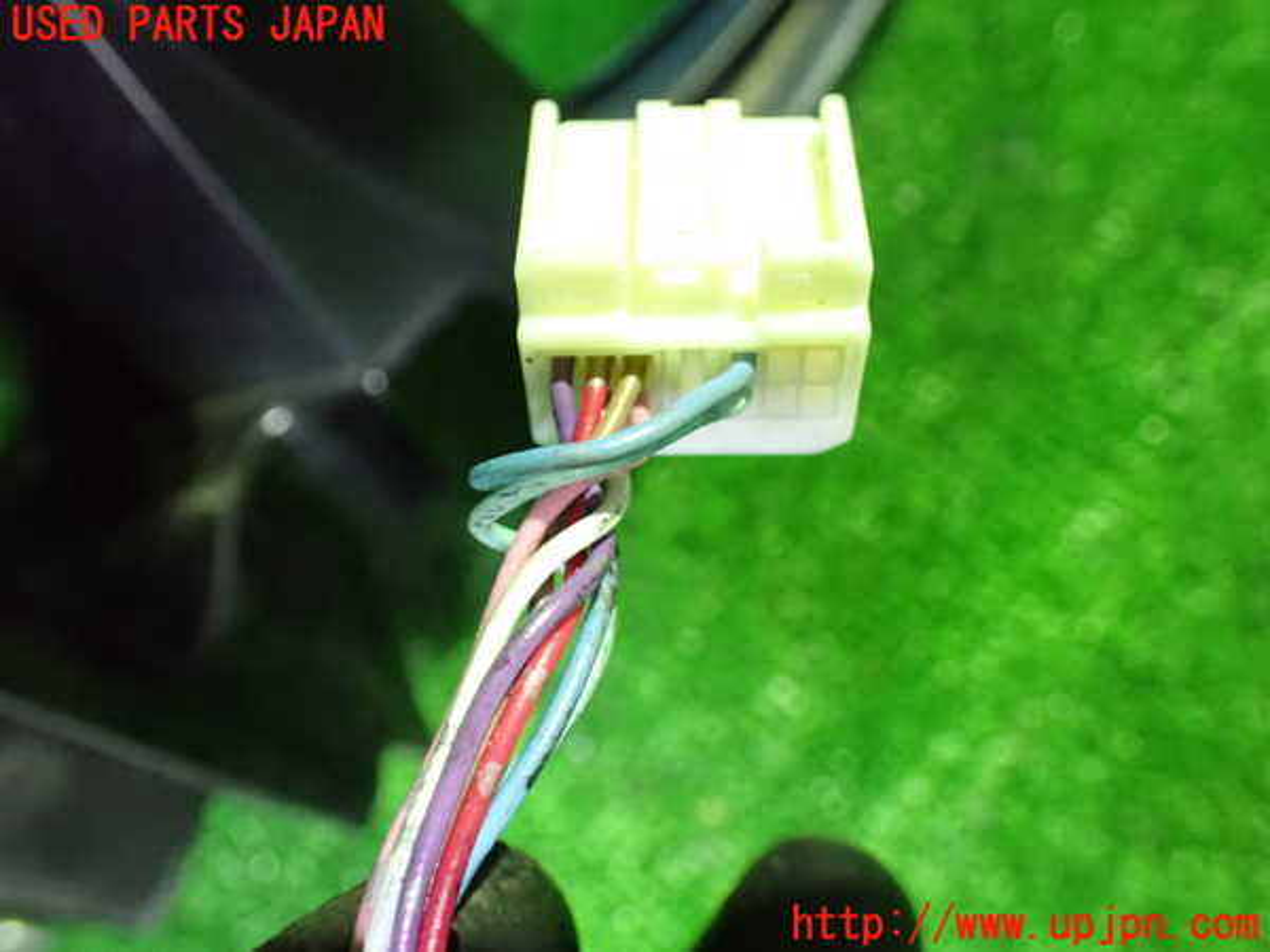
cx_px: 635
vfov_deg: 46.8
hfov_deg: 60.0
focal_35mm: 30
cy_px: 476
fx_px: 1101
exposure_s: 1/30
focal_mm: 5.4
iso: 1600
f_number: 2.3
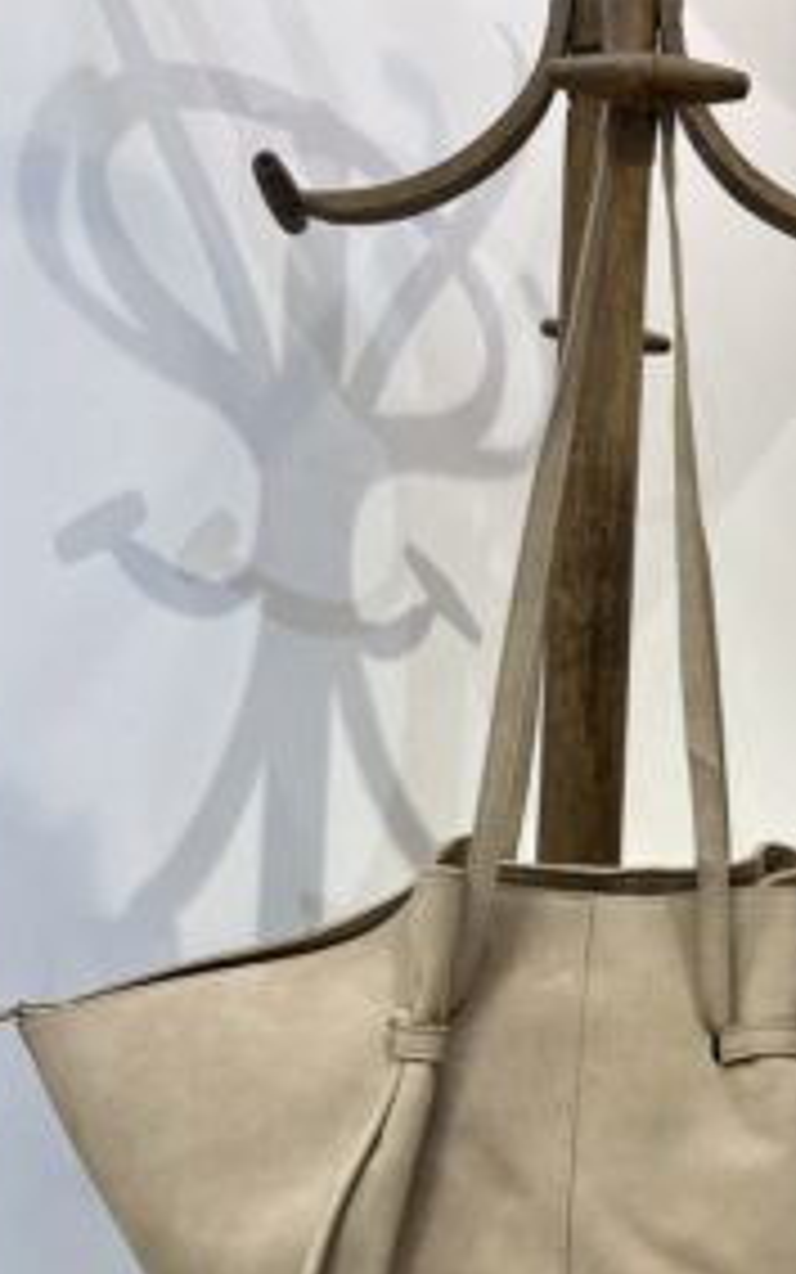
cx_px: 607
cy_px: 851
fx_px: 1353
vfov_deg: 49.5
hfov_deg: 32.1
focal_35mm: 39
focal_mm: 5.7
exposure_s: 1/100
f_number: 1.5
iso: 64
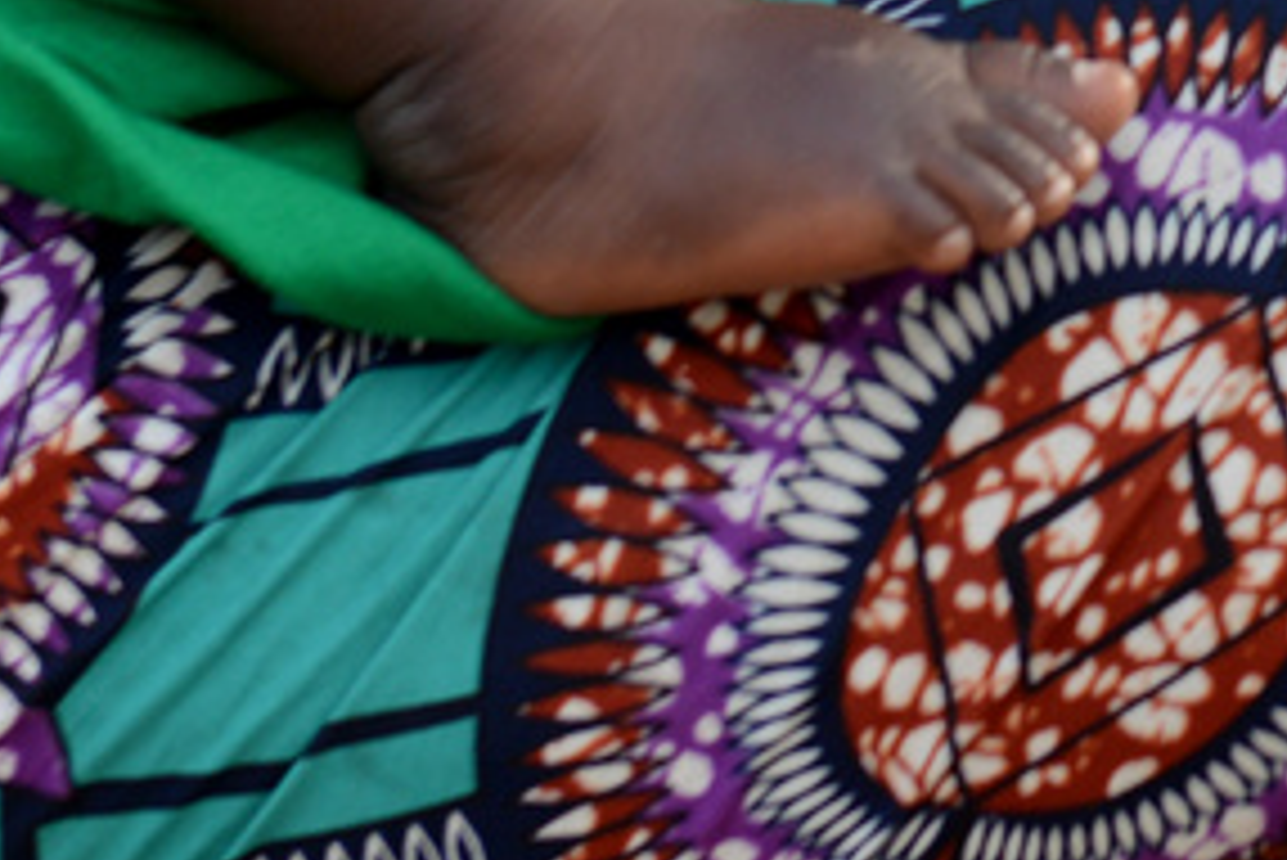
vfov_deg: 4.6
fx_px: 10408
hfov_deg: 6.9
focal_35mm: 291
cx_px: 2228
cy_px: -1058
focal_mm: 52
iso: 320
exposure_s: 1/320
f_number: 5
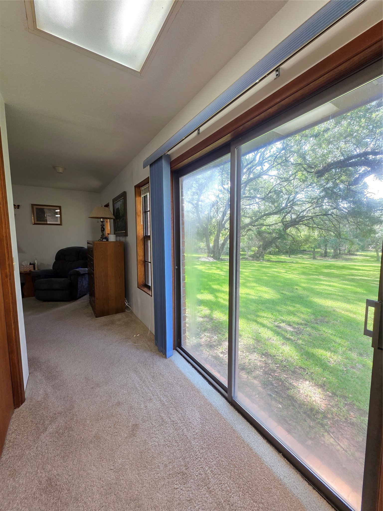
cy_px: 256
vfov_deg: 106.2
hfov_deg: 89.9
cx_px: 192
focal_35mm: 13
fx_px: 192
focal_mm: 2.2
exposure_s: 1/120
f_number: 1.9
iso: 125
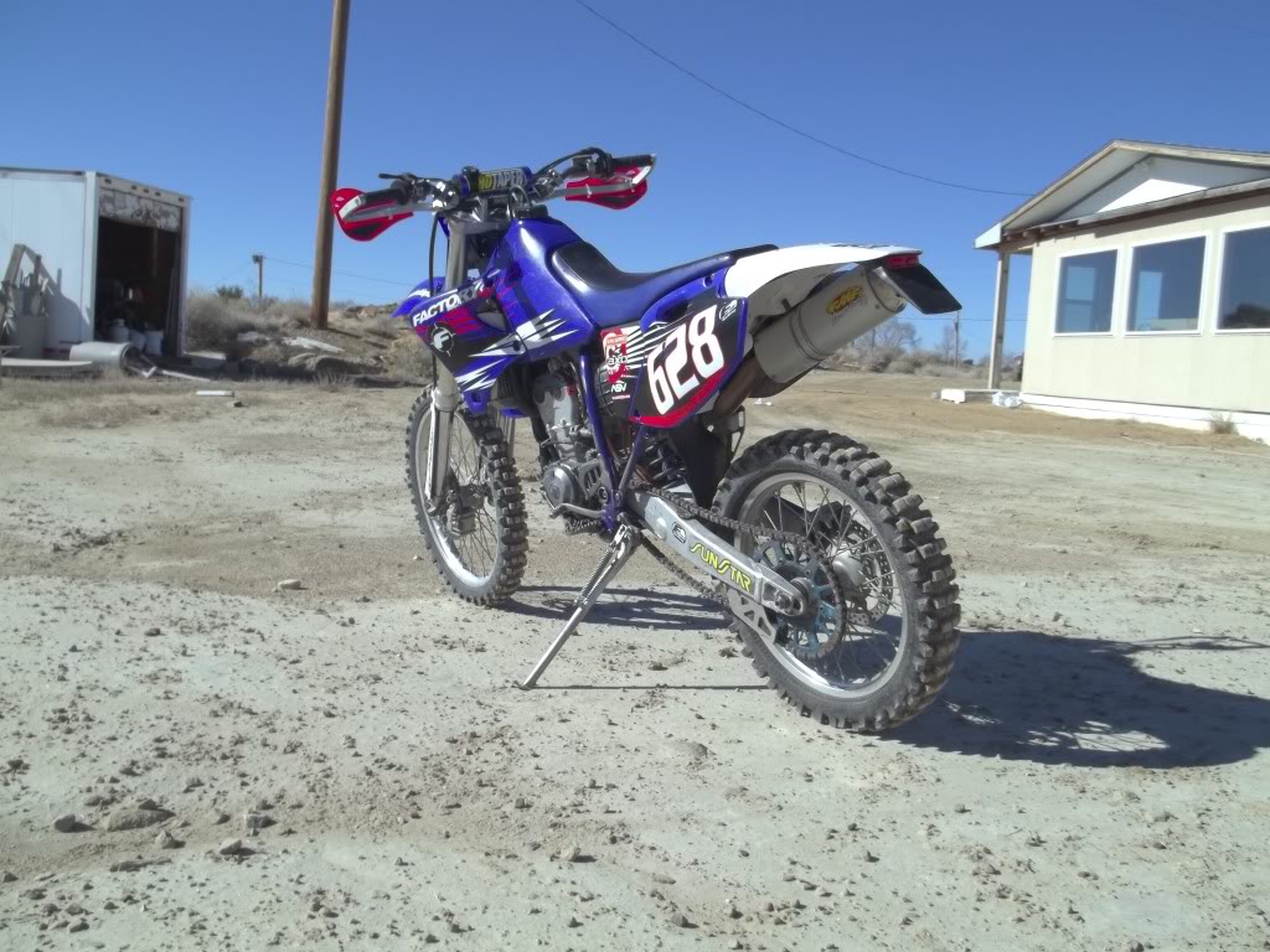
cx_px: 635
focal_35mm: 33
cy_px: 476
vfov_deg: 42.9
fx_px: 1211
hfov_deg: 55.4
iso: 64
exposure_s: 1/160
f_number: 8
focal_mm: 5.9
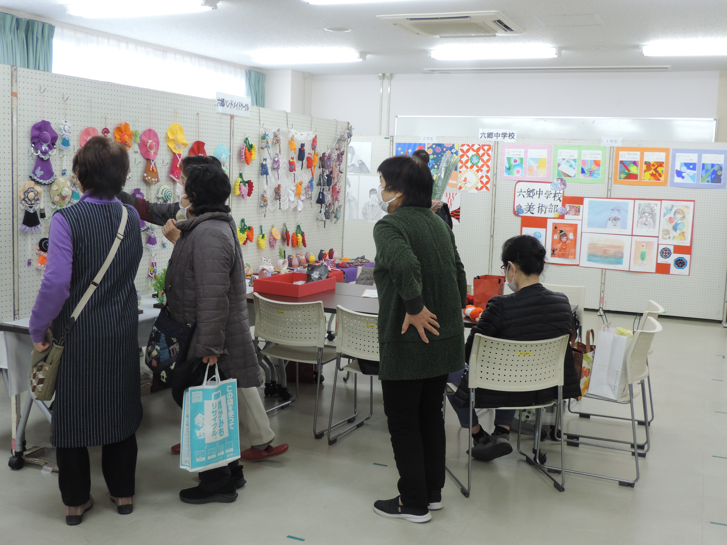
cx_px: 364
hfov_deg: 46.8
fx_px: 840
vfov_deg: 36.0
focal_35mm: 40
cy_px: 272
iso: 280
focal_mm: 7.1
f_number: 3.3
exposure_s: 1/50
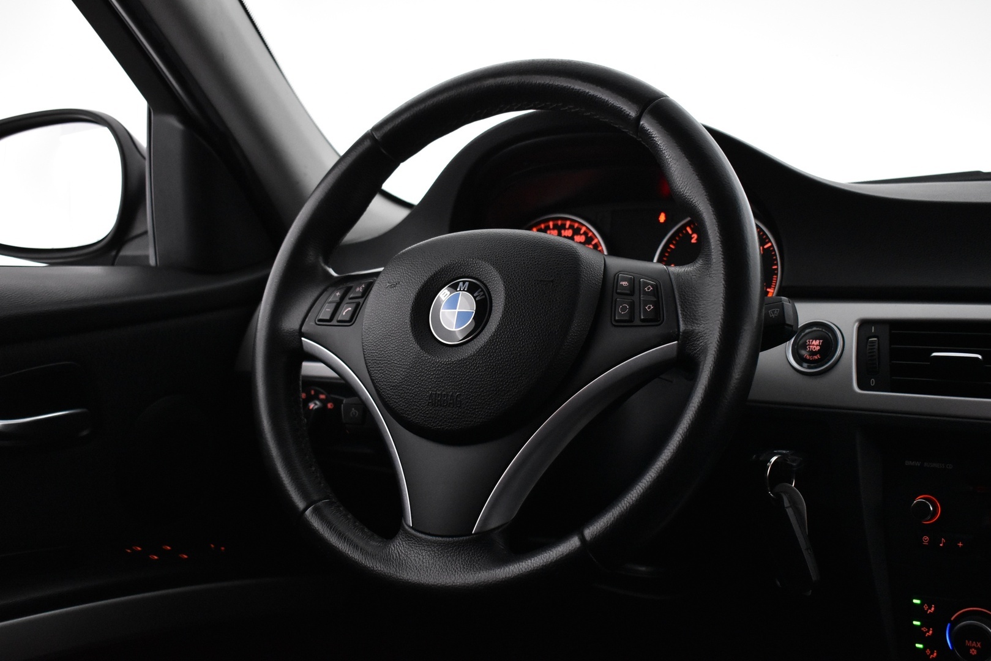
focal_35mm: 42
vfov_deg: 31.9
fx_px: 1156
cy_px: 330
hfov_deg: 46.4
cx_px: 496
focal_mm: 28
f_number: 4.2
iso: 3200
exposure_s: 1/80
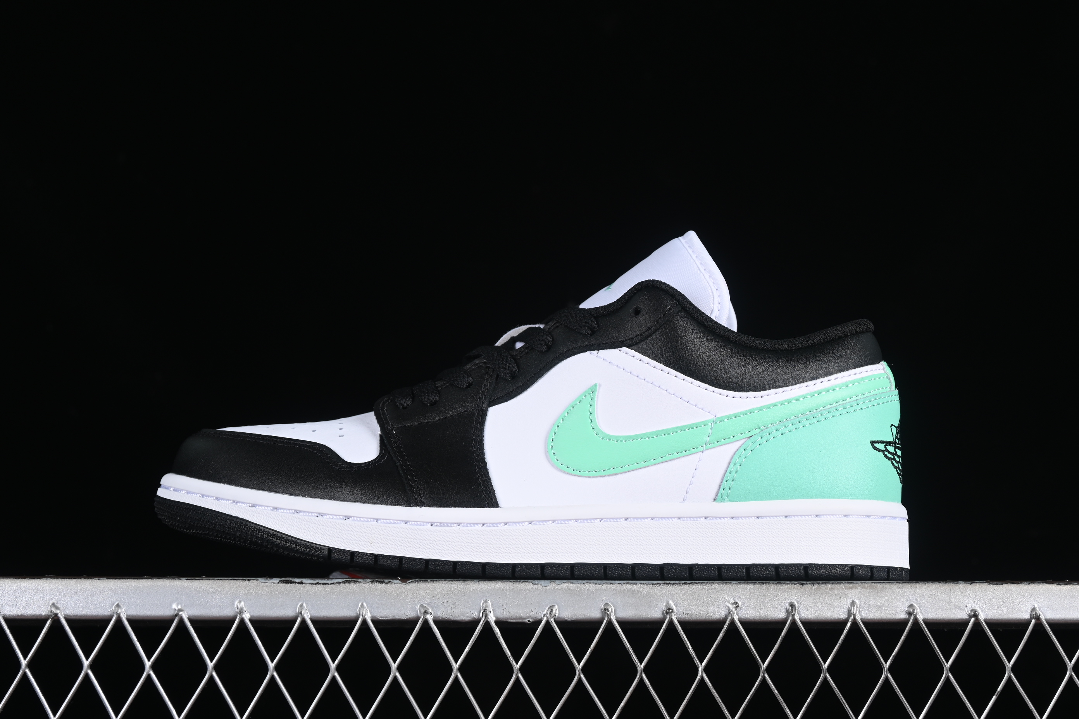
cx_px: 540
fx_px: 2248
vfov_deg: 18.2
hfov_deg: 27.0
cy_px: 360
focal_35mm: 75
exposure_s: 1/80
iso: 160
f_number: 7.1
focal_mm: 50
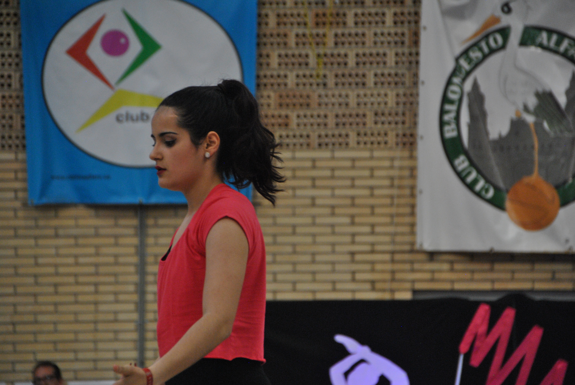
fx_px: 4078
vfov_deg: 5.4
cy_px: 192
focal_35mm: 255
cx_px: 288
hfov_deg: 8.1
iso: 800
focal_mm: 170
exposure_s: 1/160
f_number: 6
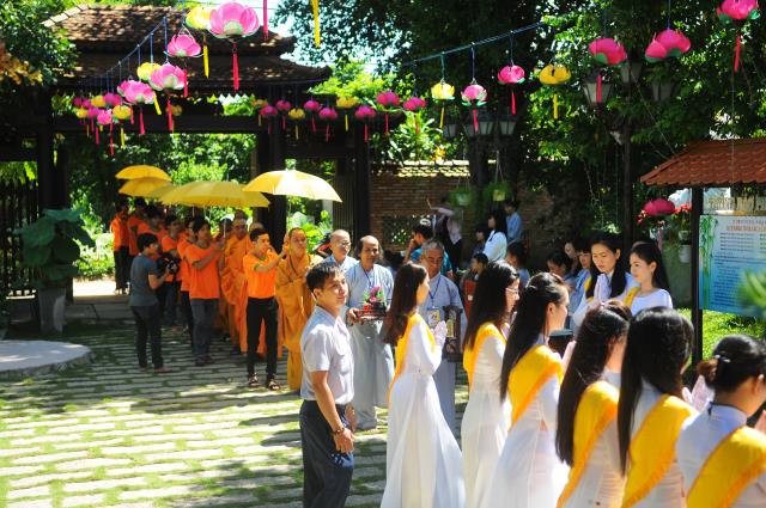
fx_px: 1211
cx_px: 383
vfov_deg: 23.7
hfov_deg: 35.1
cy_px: 254
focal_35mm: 57
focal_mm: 38
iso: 400
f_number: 2.8
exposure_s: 1/2000
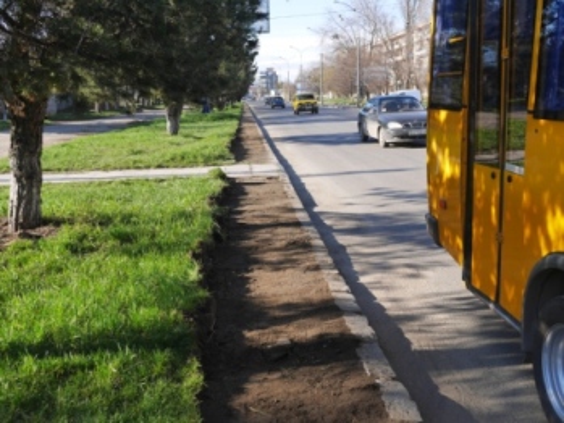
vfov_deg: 36.0
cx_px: 282
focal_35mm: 40
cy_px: 212
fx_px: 652
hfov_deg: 46.8
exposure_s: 1/640
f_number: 4
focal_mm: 20
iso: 200
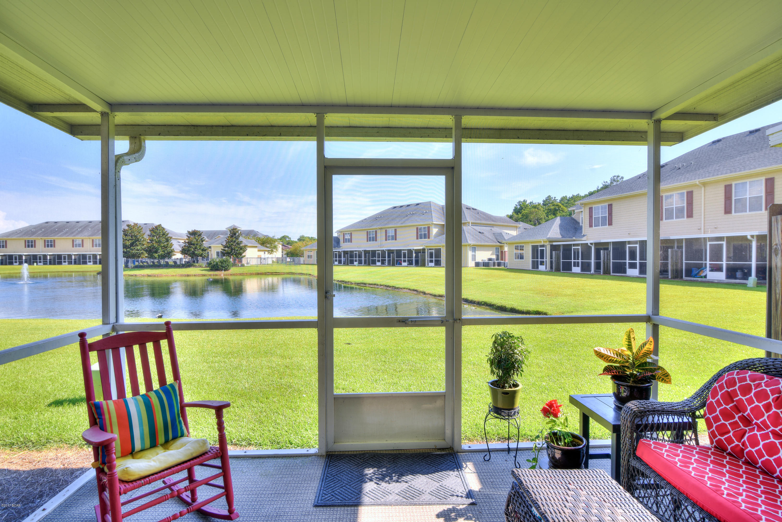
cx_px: 391
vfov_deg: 64.6
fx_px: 413
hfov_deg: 86.9
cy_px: 261
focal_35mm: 19
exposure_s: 1/30
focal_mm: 19
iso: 64
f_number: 8
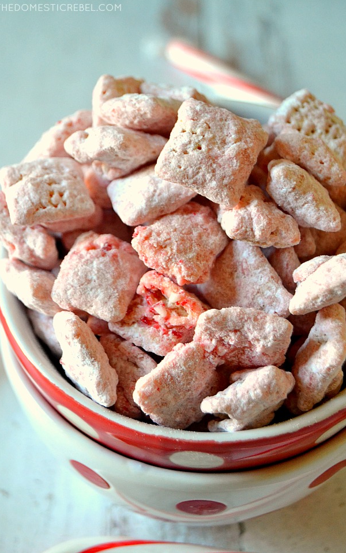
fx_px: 1275
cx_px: 175
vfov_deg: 24.5
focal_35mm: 85
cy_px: 276
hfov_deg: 15.5
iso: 1600
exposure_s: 1/60
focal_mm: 55
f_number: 5.6
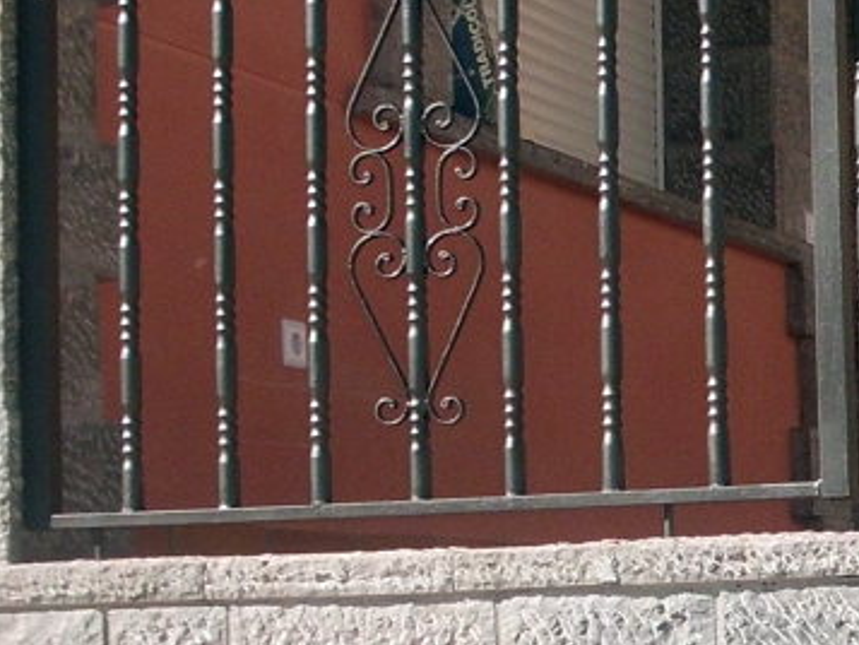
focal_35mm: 121
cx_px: 1285
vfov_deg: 12.2
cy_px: 558
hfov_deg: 15.1
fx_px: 3004
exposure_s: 1/250
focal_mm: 6.3
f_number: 7.3
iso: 100
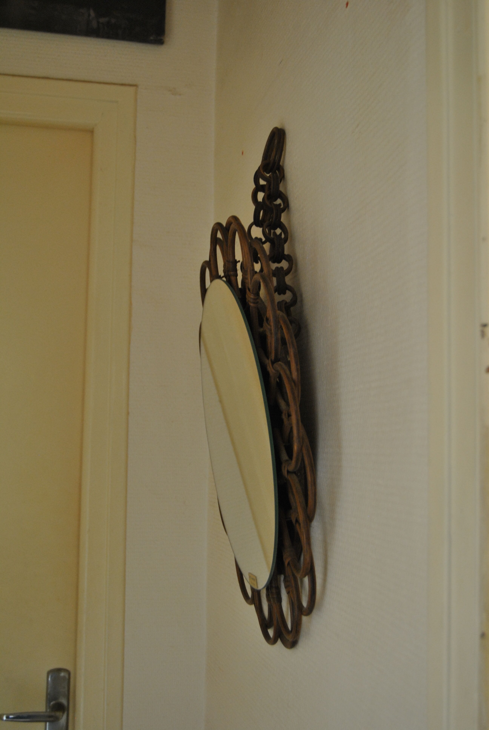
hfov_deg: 29.0
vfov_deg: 42.3
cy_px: 365
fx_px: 945
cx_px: 244
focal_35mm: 46
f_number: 4.2
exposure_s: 1/30
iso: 450
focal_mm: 31
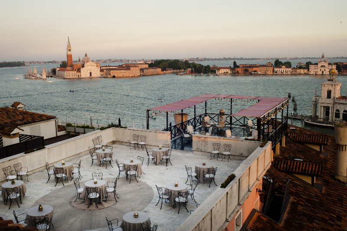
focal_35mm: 35
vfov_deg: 37.8
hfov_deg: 54.5
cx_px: 174
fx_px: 337
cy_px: 116
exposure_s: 1/60
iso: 500
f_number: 13
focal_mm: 35
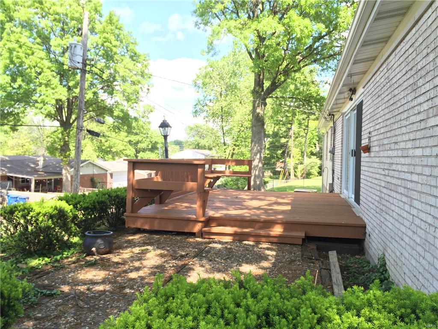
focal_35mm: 29
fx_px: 367
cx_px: 219
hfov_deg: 61.7
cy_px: 164
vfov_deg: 48.2
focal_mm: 4.15
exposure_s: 1/169
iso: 32
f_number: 2.2
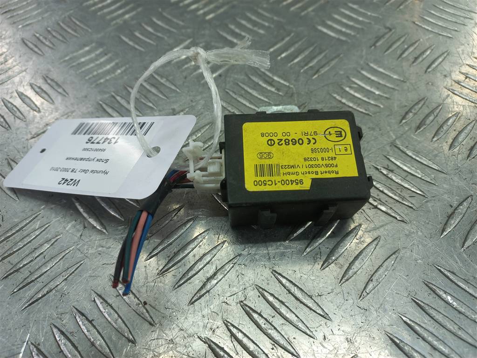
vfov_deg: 54.9
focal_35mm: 25
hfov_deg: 69.4
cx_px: 238
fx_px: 344
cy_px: 179
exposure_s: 1/50
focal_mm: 4.6
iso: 40
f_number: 1.8
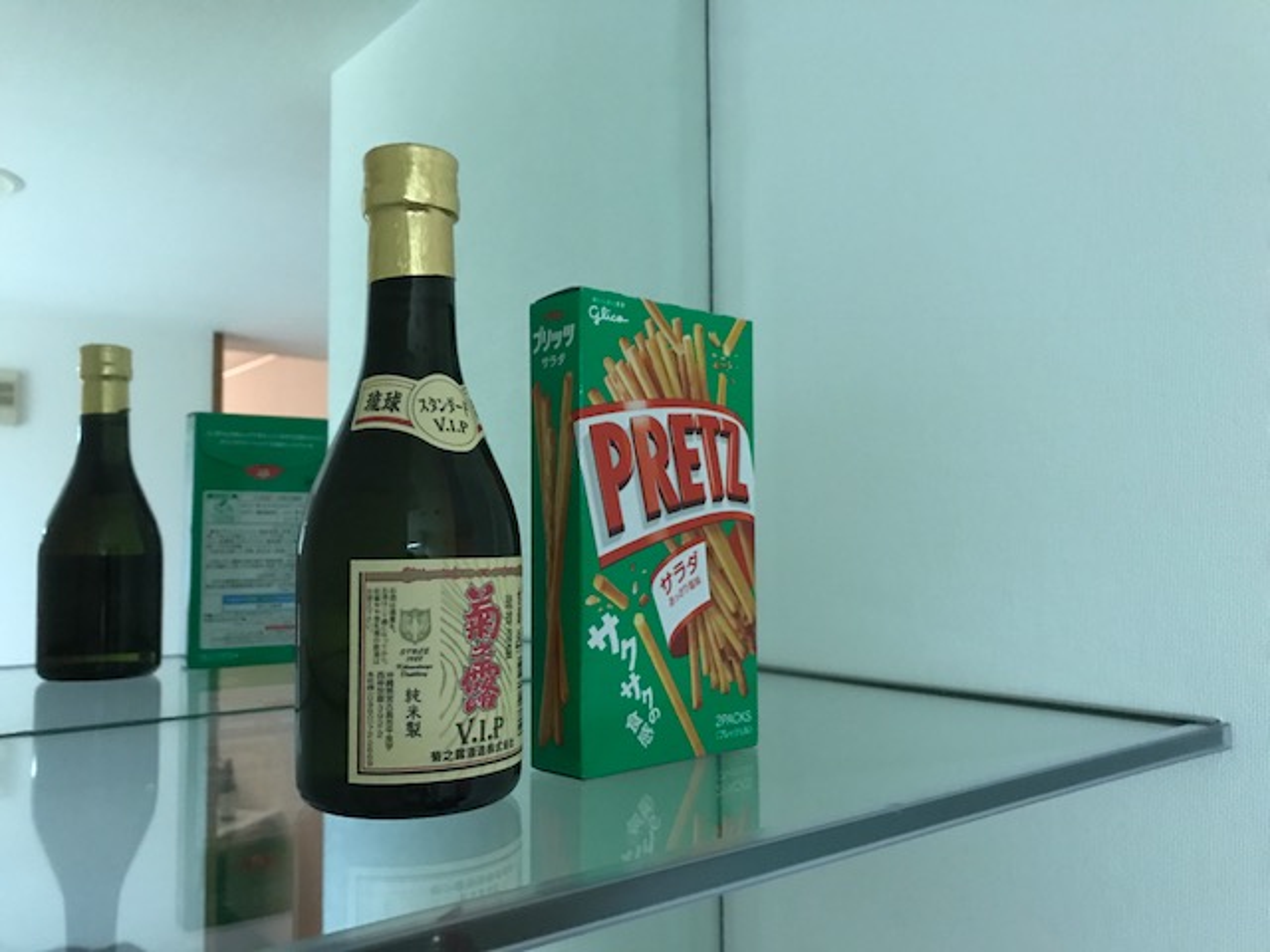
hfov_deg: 63.4
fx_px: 1027
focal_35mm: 28
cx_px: 635
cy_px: 476
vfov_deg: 49.7
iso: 100
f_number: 1.8
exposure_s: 1/4
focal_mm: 3.99
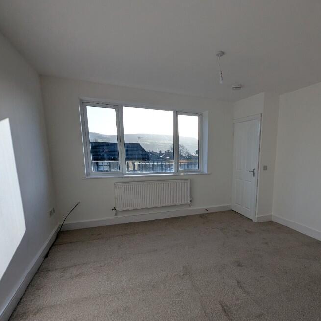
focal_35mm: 18
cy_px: 188
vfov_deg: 80.0
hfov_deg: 78.7
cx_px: 208
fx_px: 189
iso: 72
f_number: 2.2
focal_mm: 1.95
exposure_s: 1/1159
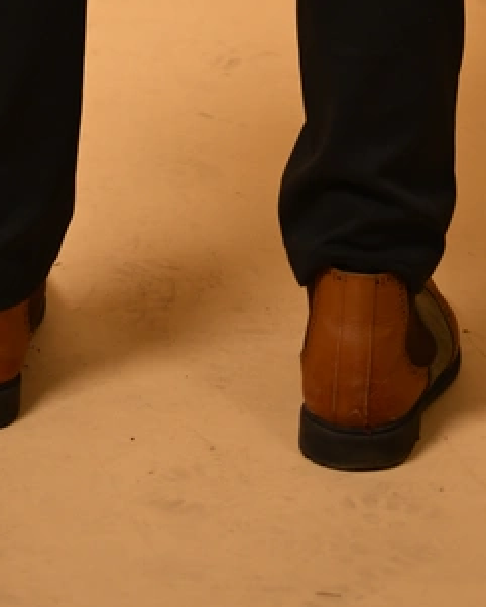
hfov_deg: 6.0
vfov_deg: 7.0
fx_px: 4618
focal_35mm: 257
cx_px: 149
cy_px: -990
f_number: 2.2
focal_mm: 50
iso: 160
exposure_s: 1/1000
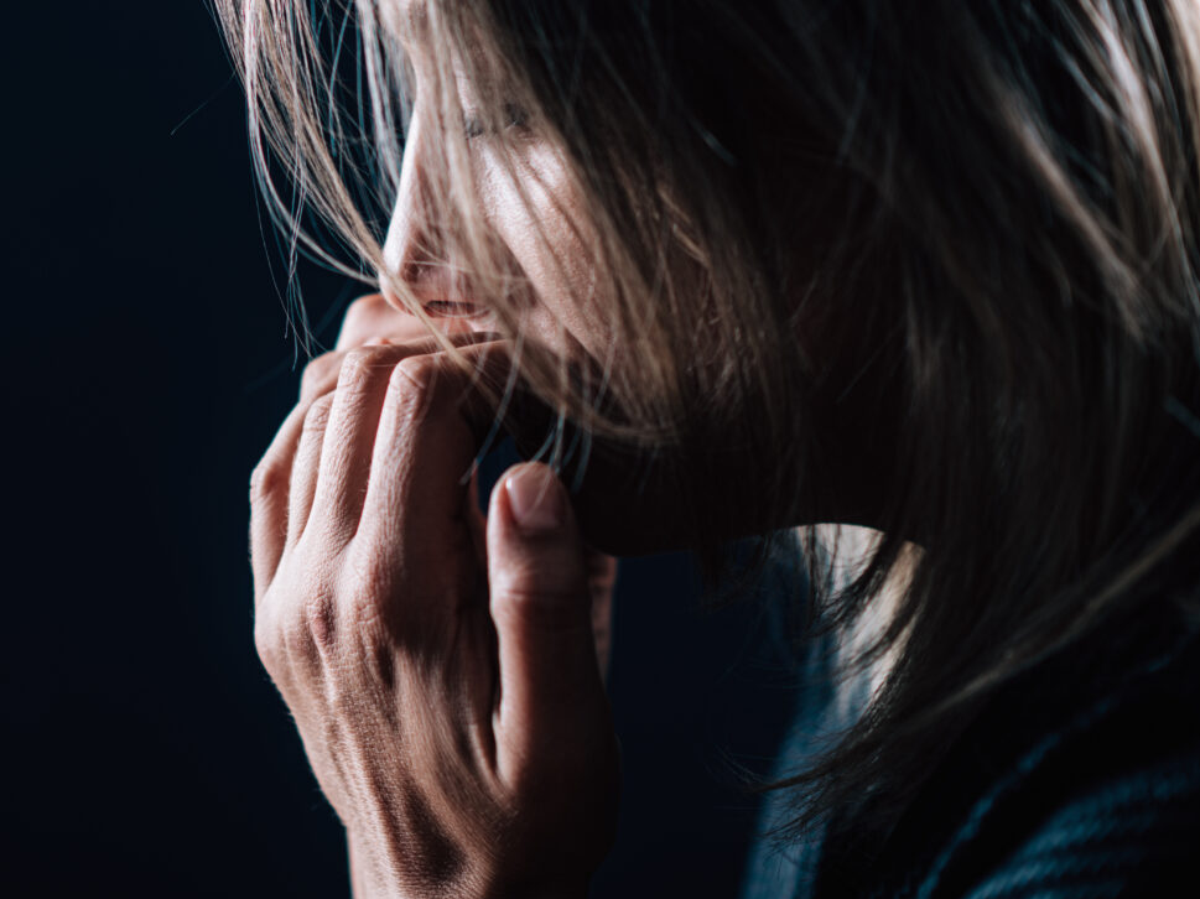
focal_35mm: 162
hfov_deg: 12.1
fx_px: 5614
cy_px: 386
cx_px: 50
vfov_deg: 9.2
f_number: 2.2
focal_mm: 85
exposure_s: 1/200
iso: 64
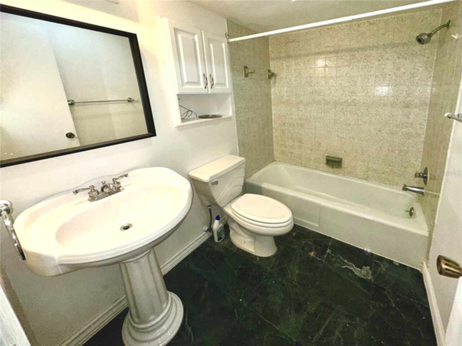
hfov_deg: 102.1
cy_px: 173
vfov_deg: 85.7
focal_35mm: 14
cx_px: 231
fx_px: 187
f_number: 2.2
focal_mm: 2.2
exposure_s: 1/95
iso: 80
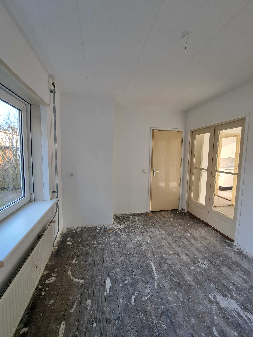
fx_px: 127
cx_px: 126
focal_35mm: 13
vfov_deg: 106.2
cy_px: 168
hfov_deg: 89.9
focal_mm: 1.74
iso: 50
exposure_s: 1/50
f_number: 2.2
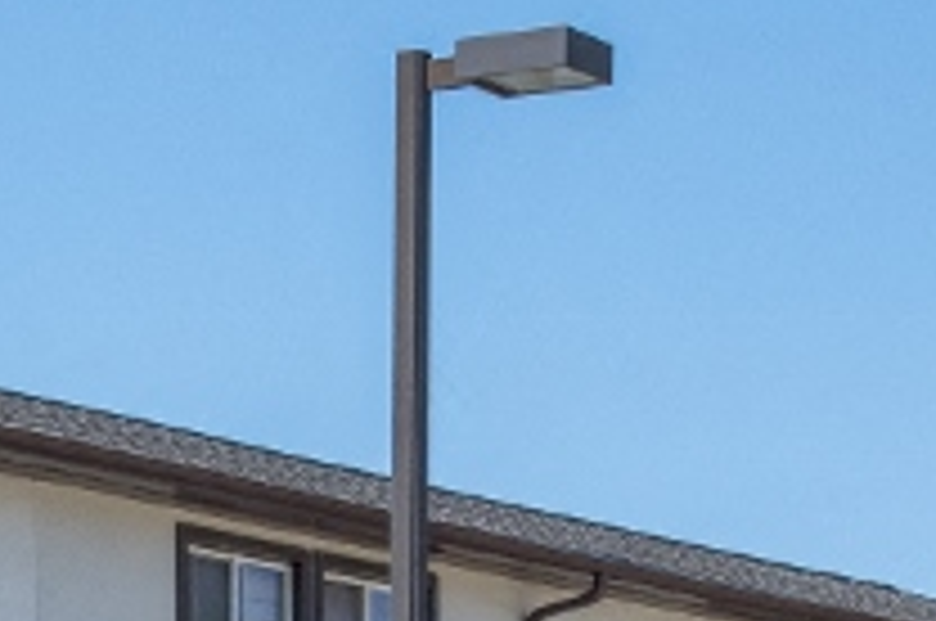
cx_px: 135
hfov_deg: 8.7
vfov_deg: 5.7
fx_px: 6152
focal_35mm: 237
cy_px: 1192
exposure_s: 1/640
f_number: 13
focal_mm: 48
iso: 200
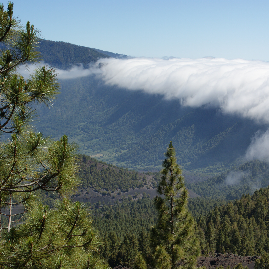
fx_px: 677
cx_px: 194
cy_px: 135
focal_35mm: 77
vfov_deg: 22.5
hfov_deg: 22.3
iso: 100
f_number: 13
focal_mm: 40
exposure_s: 1/125
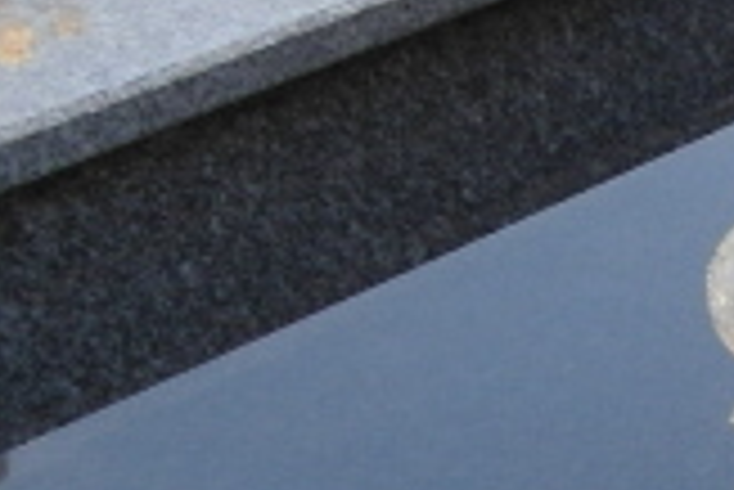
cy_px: 225
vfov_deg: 7.0
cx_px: 1220
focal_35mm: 196
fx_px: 4000
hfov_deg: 10.0
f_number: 4.1
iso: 80
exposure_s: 1/250
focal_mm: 6.5
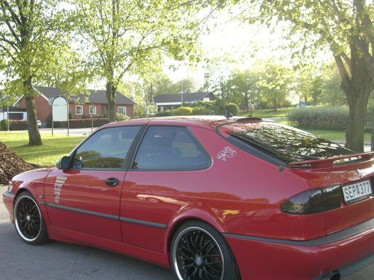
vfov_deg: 32.9
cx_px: 187
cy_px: 154
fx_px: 475
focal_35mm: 44
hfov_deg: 42.9
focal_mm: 7.9
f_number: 2.8
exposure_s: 1/800
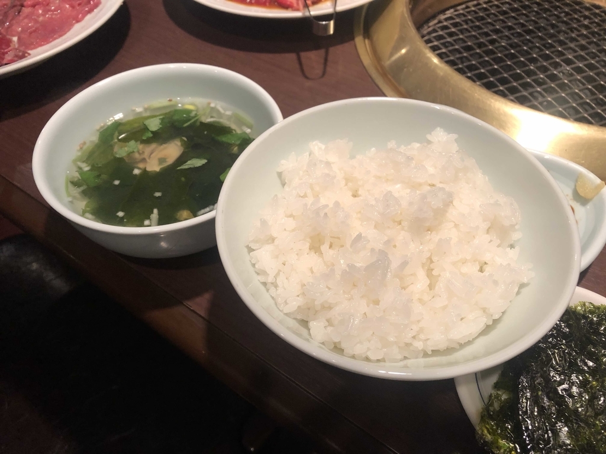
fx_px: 490
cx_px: 303
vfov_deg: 49.7
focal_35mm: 28
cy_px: 227
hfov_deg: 63.4
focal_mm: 3.99
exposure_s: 1/17
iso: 50
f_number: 1.8
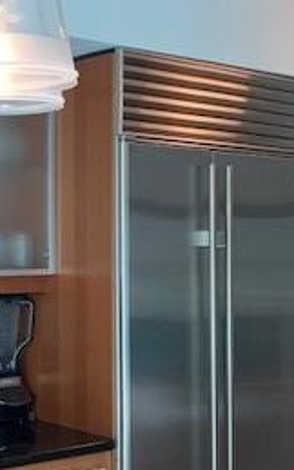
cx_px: -20
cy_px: 230
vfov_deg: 30.2
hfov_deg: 18.5
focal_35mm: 68
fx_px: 871
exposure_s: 1/127
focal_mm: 4.25
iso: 25
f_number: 1.8
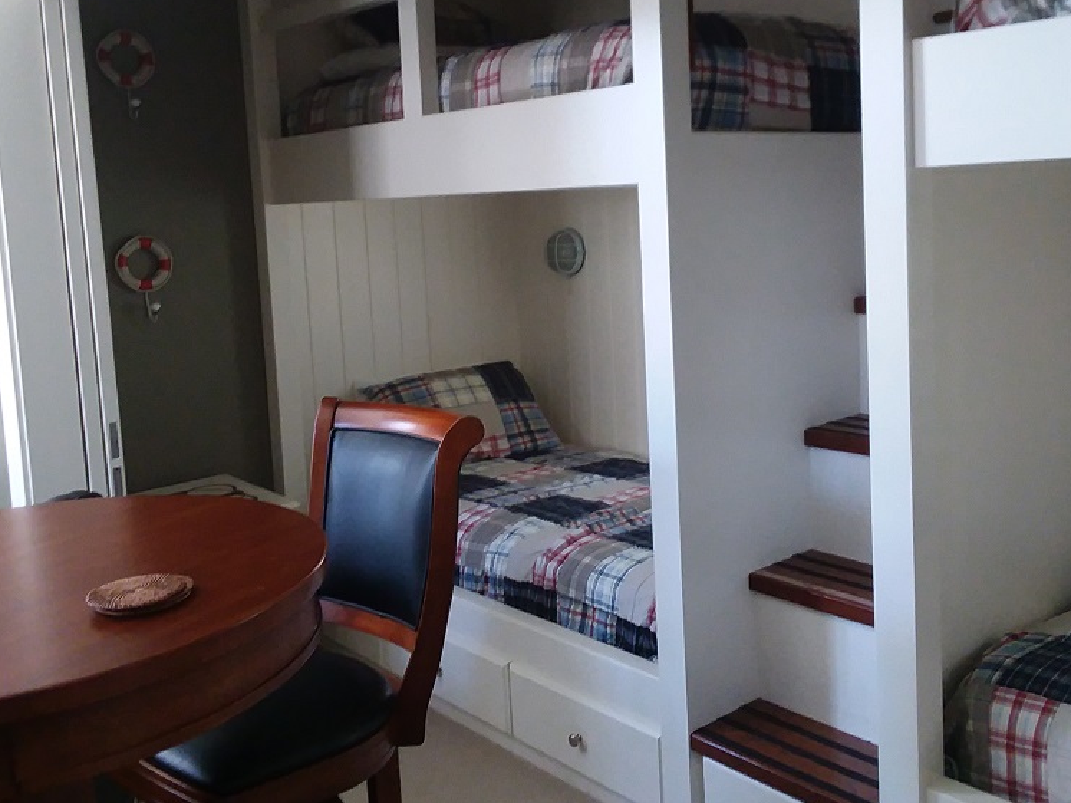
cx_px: 567
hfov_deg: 52.6
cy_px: 328
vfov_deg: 40.5
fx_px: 1083
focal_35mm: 35
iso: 160
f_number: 1.9
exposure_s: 1/30
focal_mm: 2.47
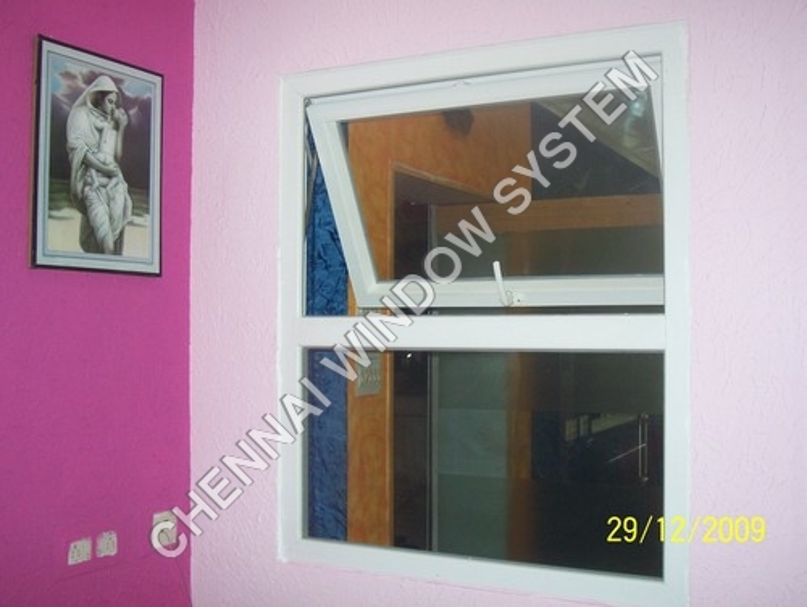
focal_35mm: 42
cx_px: 404
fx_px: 980
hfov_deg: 44.8
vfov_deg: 34.4
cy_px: 304
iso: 160
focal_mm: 7
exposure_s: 1/60
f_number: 2.8
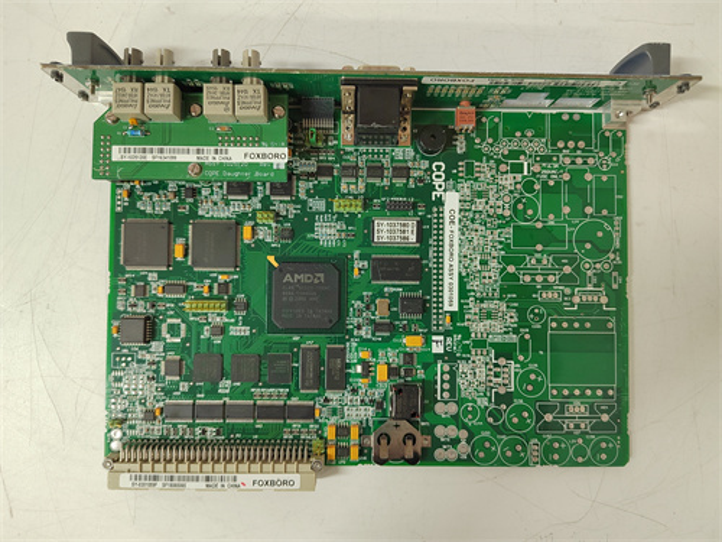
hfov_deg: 73.9
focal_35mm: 23
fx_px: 480
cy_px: 271
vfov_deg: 58.9
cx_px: 361
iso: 1506
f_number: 1.9
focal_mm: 5.52
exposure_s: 1/50
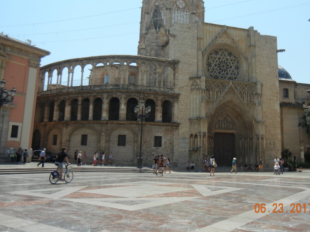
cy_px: 95
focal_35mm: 37
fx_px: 331
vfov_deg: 38.6
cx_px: 181
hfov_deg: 49.9
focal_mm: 5.4
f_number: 7
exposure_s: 1/402
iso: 160
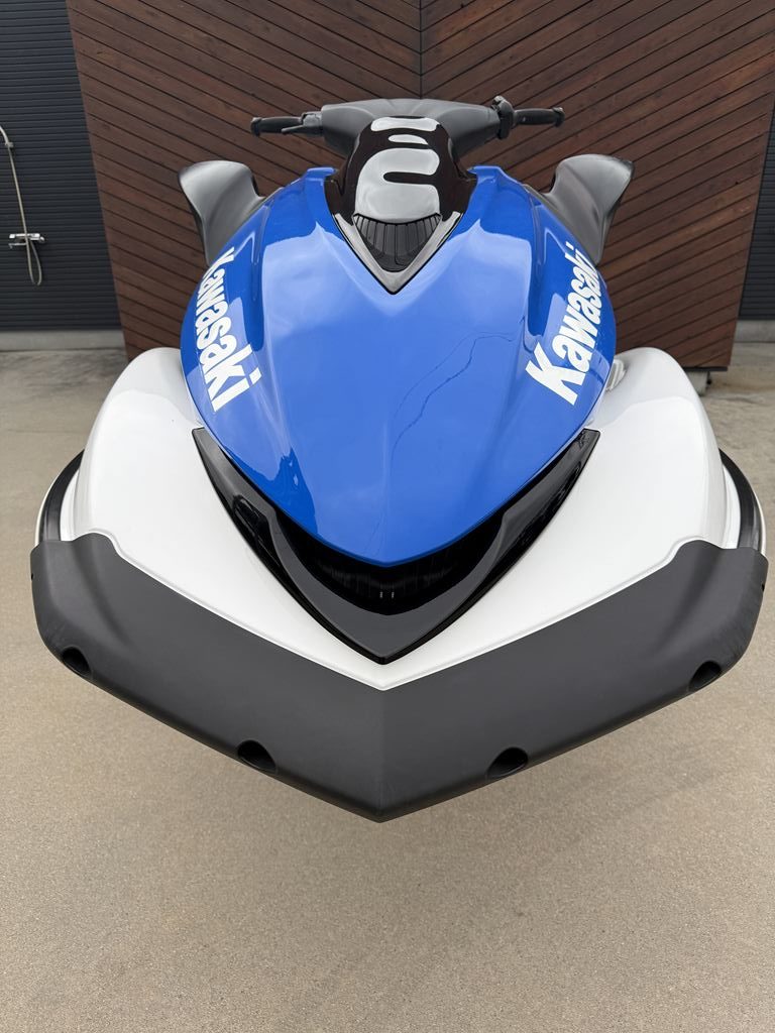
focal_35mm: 24
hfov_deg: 56.8
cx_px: 388
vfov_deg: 71.6
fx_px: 716
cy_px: 516
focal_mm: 6.76
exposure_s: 1/742
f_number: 1.78
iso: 80
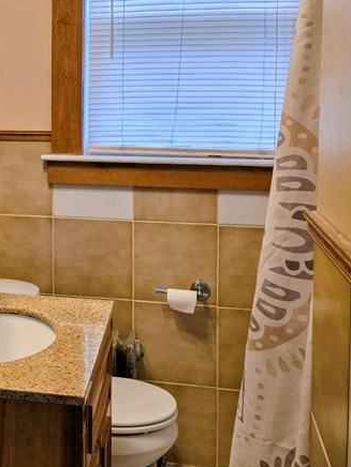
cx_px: -2
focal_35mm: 54
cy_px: 138
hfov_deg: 25.6
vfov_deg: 35.0
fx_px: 730
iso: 160
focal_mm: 6.3
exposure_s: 1/120
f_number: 1.7
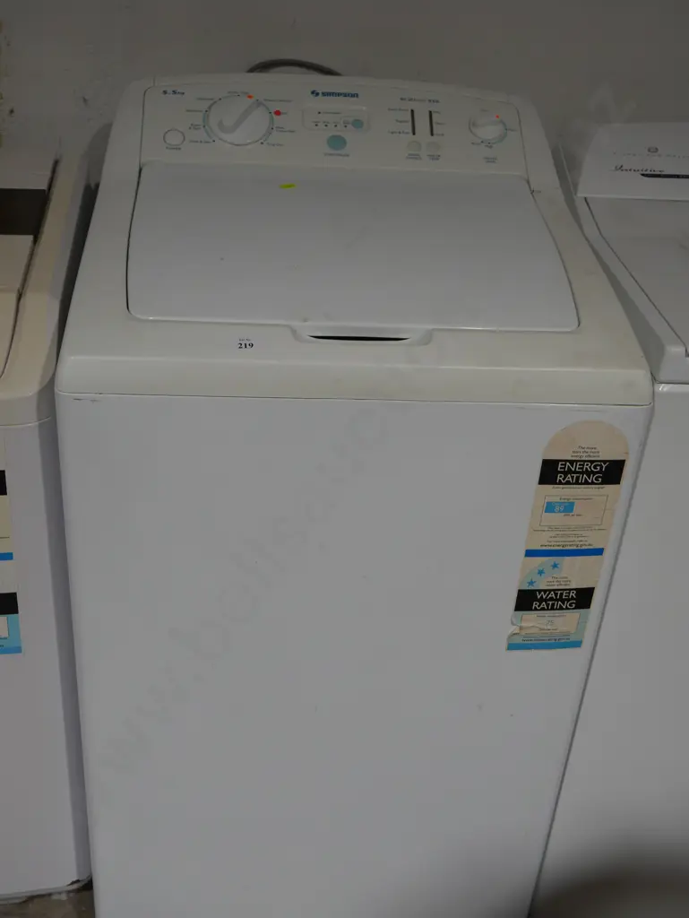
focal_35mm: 42
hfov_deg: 34.4
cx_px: 344
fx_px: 1114
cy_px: 459
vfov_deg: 44.8
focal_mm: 21
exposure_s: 1/80
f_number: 4.6
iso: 200
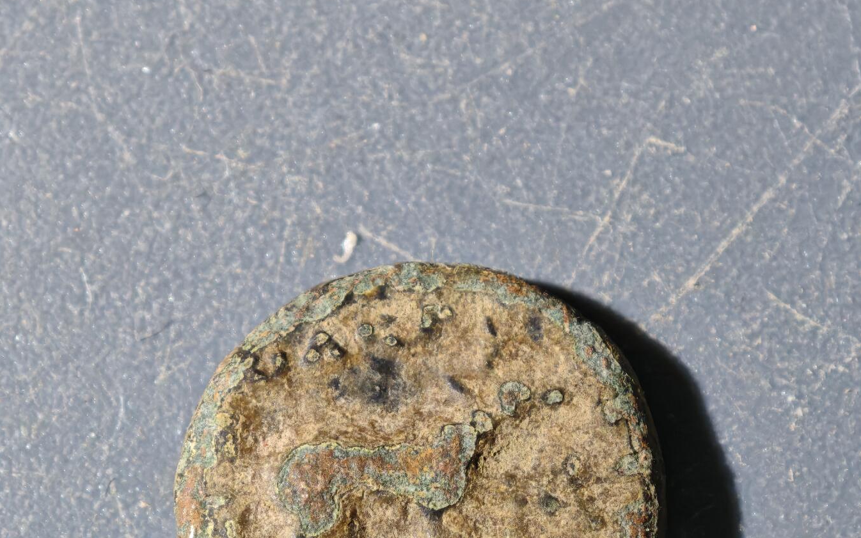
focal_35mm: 190
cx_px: 430
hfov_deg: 11.0
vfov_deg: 6.9
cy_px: 480
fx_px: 4458
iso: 500
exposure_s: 1/100
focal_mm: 9
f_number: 2
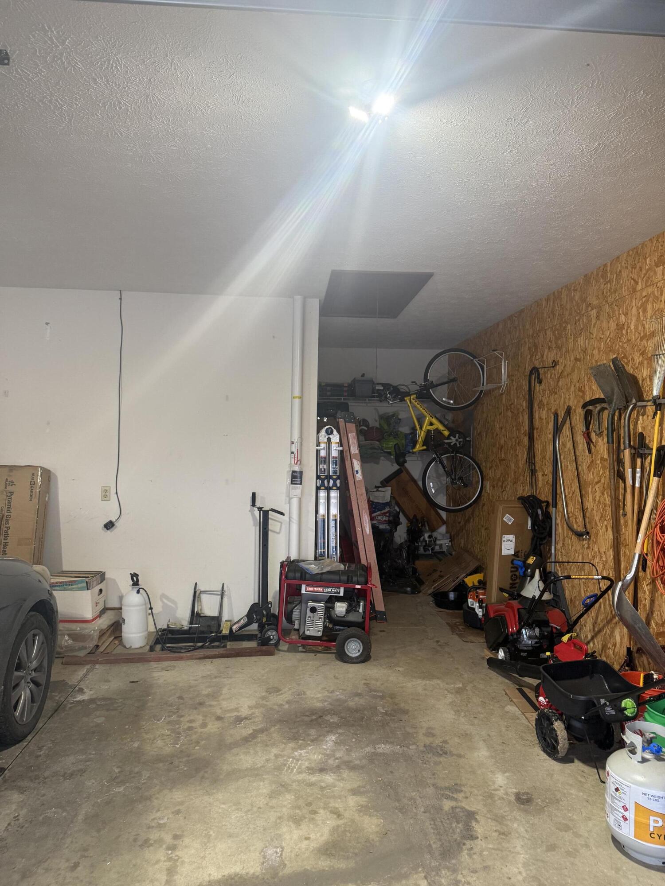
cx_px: 332
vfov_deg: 71.6
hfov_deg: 56.8
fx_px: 615
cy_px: 443
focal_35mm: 24
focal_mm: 6.76
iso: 250
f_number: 1.78
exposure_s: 1/60
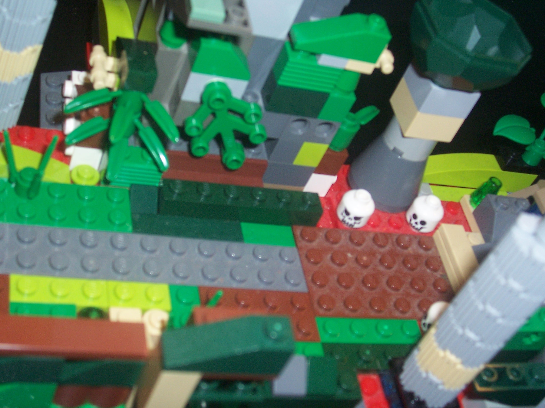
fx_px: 834
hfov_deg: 36.2
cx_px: 272
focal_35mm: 53
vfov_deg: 27.5
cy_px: 204
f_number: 3.4
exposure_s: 1/60
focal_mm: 8.6
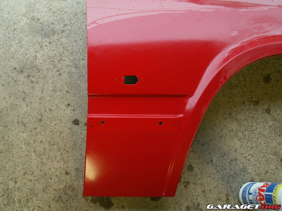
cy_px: 106
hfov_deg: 52.6
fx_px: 285
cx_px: 141
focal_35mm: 35
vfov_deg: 40.7
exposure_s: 1/15
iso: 160
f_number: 2.8
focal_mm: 5.86
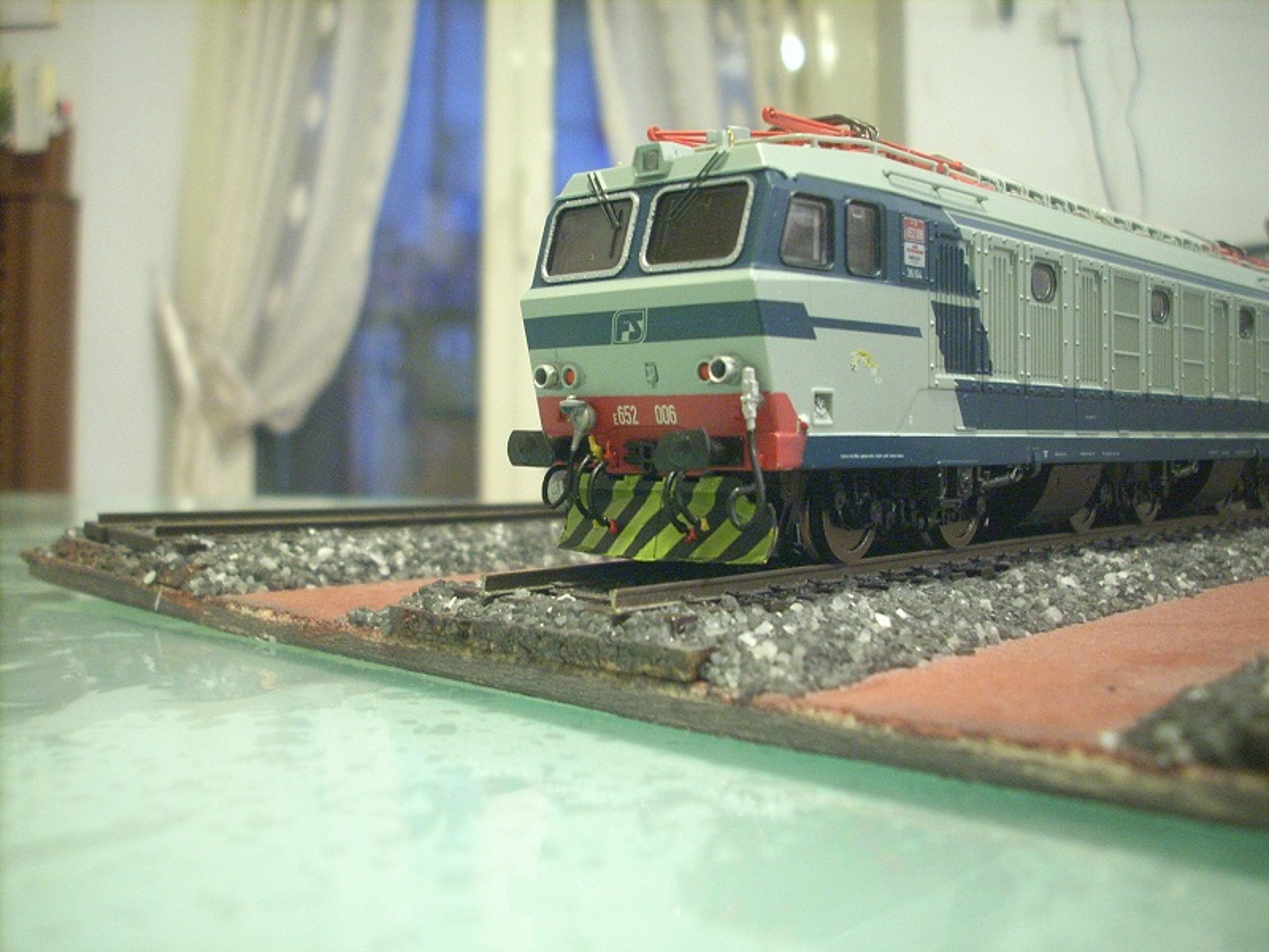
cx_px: 634
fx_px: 1356
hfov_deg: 50.1
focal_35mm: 37
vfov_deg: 38.7
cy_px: 476
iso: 336
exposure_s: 1
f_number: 5.6
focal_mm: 6.2
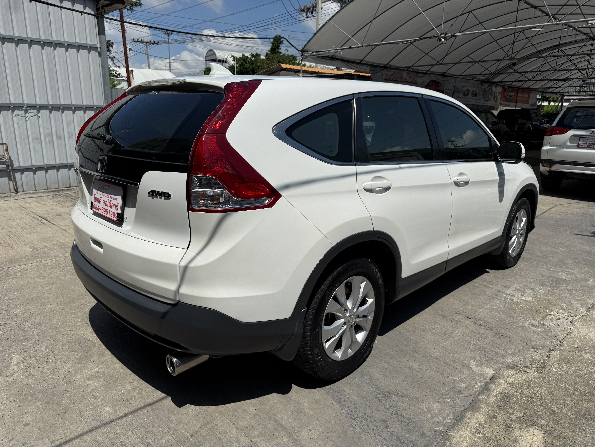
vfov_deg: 56.8
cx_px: 298
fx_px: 413
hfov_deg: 71.6
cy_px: 224
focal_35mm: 24
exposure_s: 1/10309
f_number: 1.78
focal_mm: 6.76
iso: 80
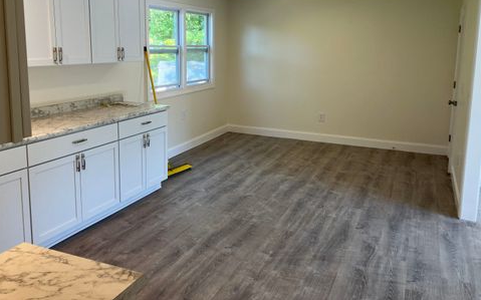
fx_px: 406
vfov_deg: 40.3
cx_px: 250
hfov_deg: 61.2
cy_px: 113
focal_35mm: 31
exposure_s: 1/60
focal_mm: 3.99
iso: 40
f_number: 1.8
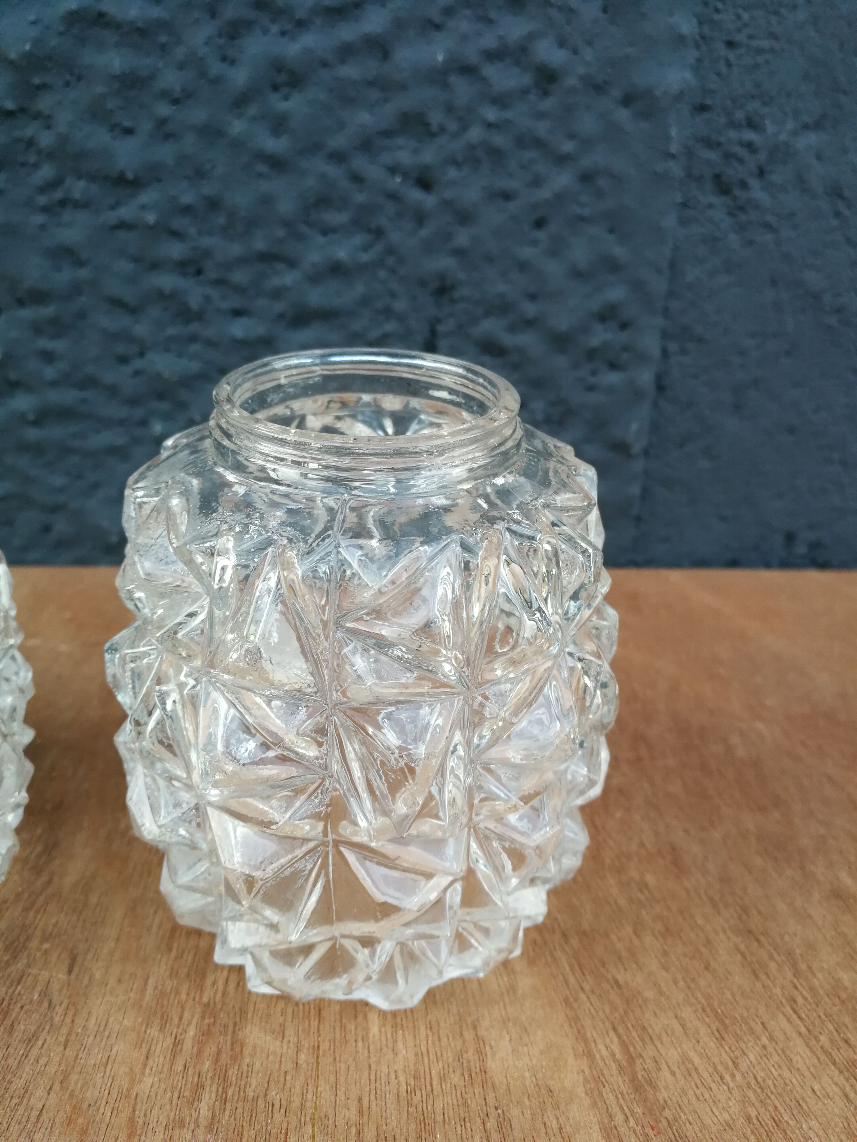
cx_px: 428
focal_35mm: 27
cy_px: 571
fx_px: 891
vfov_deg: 65.3
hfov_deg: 51.4
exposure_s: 1/50
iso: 160
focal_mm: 3.95
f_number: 2.2
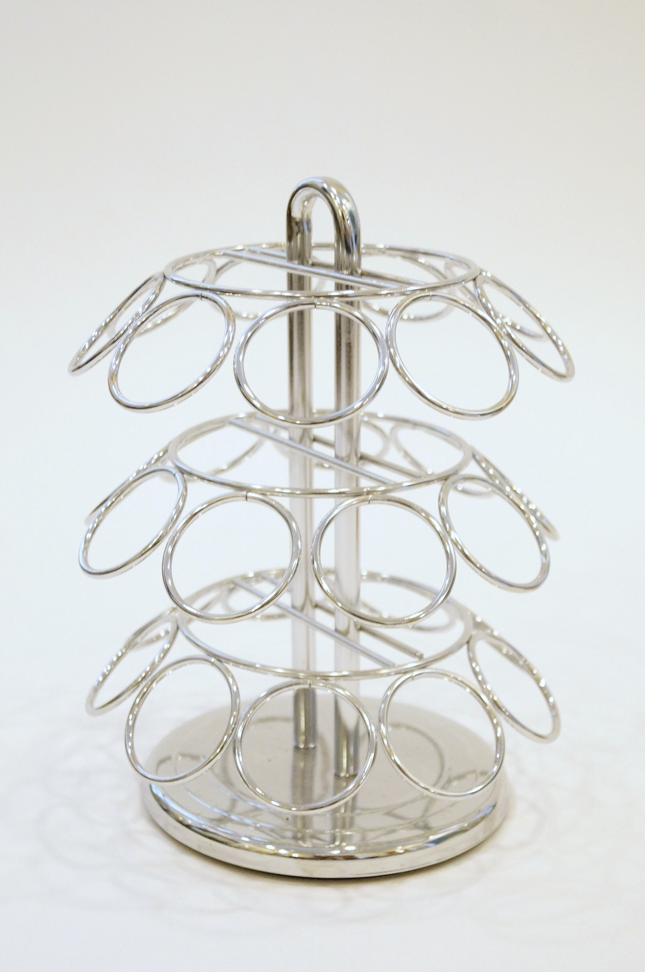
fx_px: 1618
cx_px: 322
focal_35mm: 60
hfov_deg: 22.5
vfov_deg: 33.4
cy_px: 486
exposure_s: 1/60
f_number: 5.6
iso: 3200
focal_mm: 40
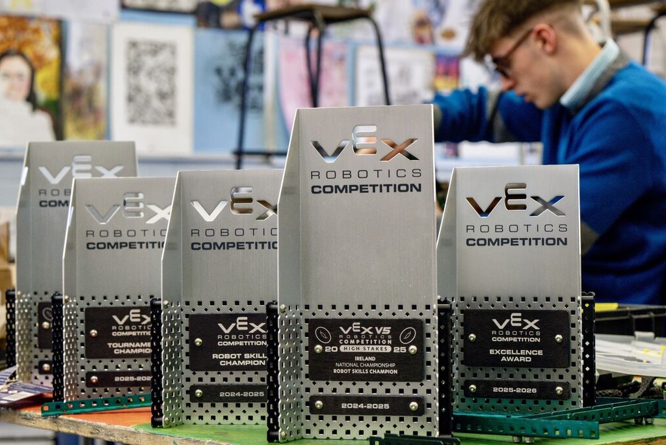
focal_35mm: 82
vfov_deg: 16.7
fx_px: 1517
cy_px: 199
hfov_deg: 24.8
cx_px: 341
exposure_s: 1/80
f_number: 6.3
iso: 2000
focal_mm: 70
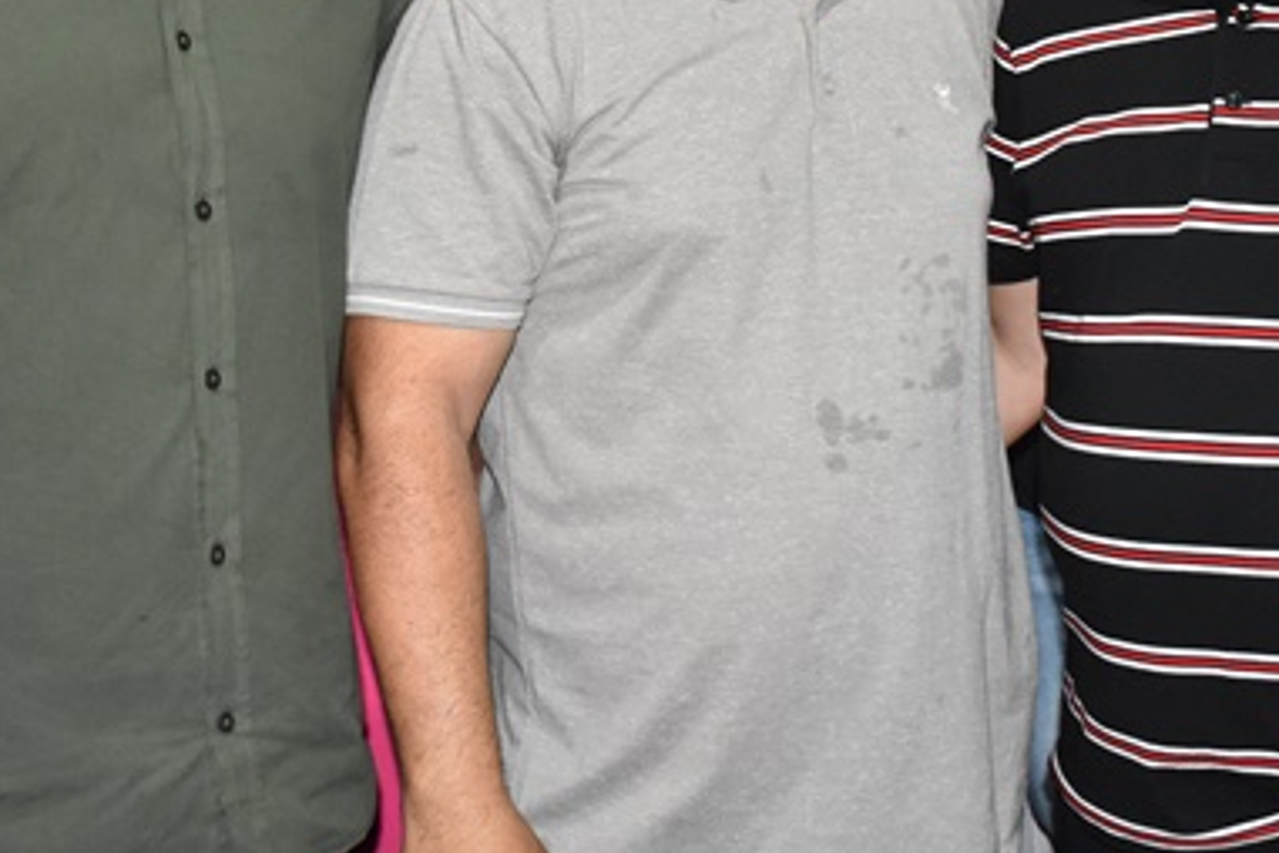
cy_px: 55
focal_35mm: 63
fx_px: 2238
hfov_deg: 31.9
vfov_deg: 21.0
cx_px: 681
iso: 3200
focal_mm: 20
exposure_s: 1/100
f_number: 3.5
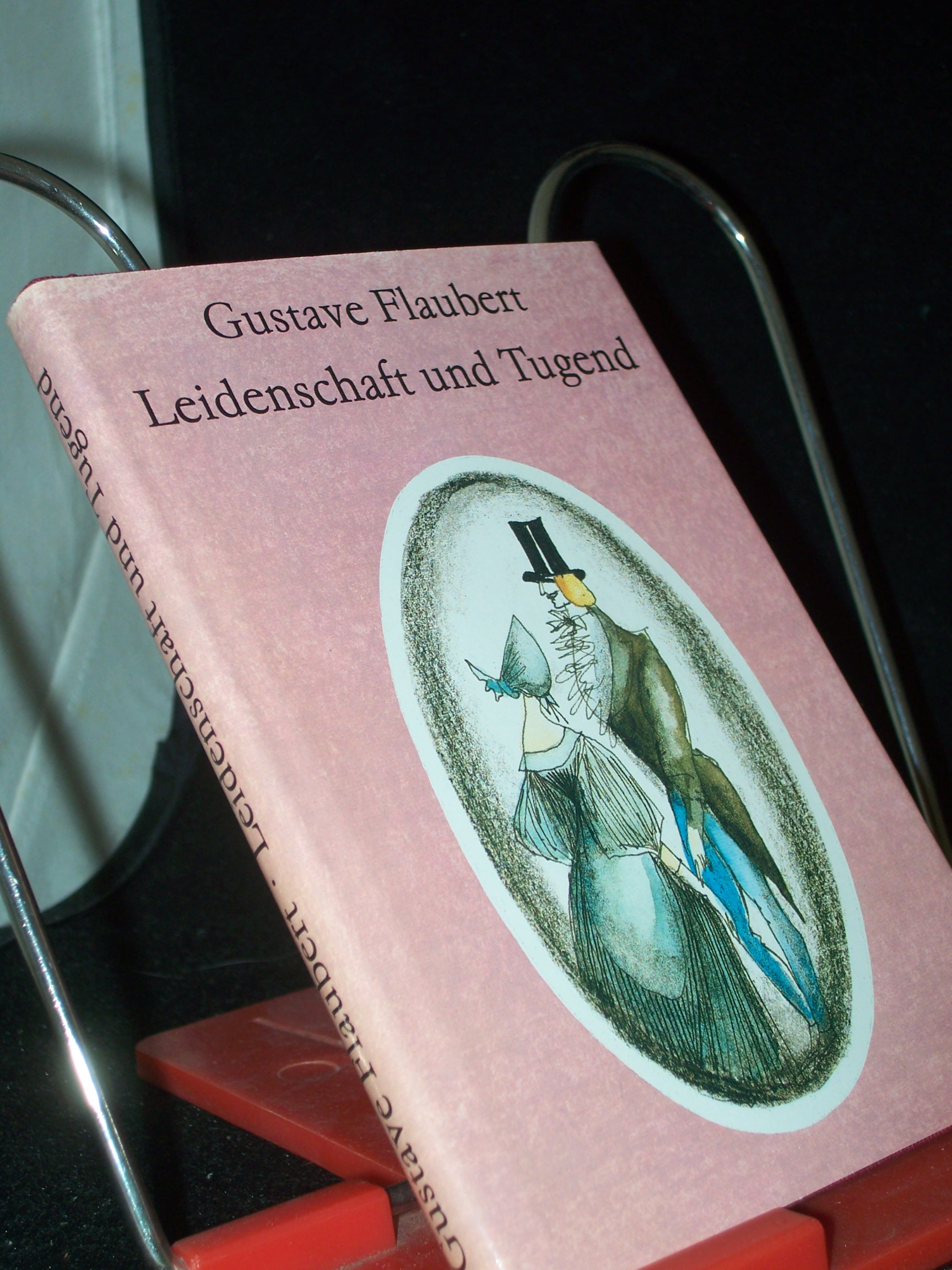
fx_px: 2420
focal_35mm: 66
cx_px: 476
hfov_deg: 22.3
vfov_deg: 29.4
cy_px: 635
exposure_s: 1/80
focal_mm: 11
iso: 80
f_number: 3.6
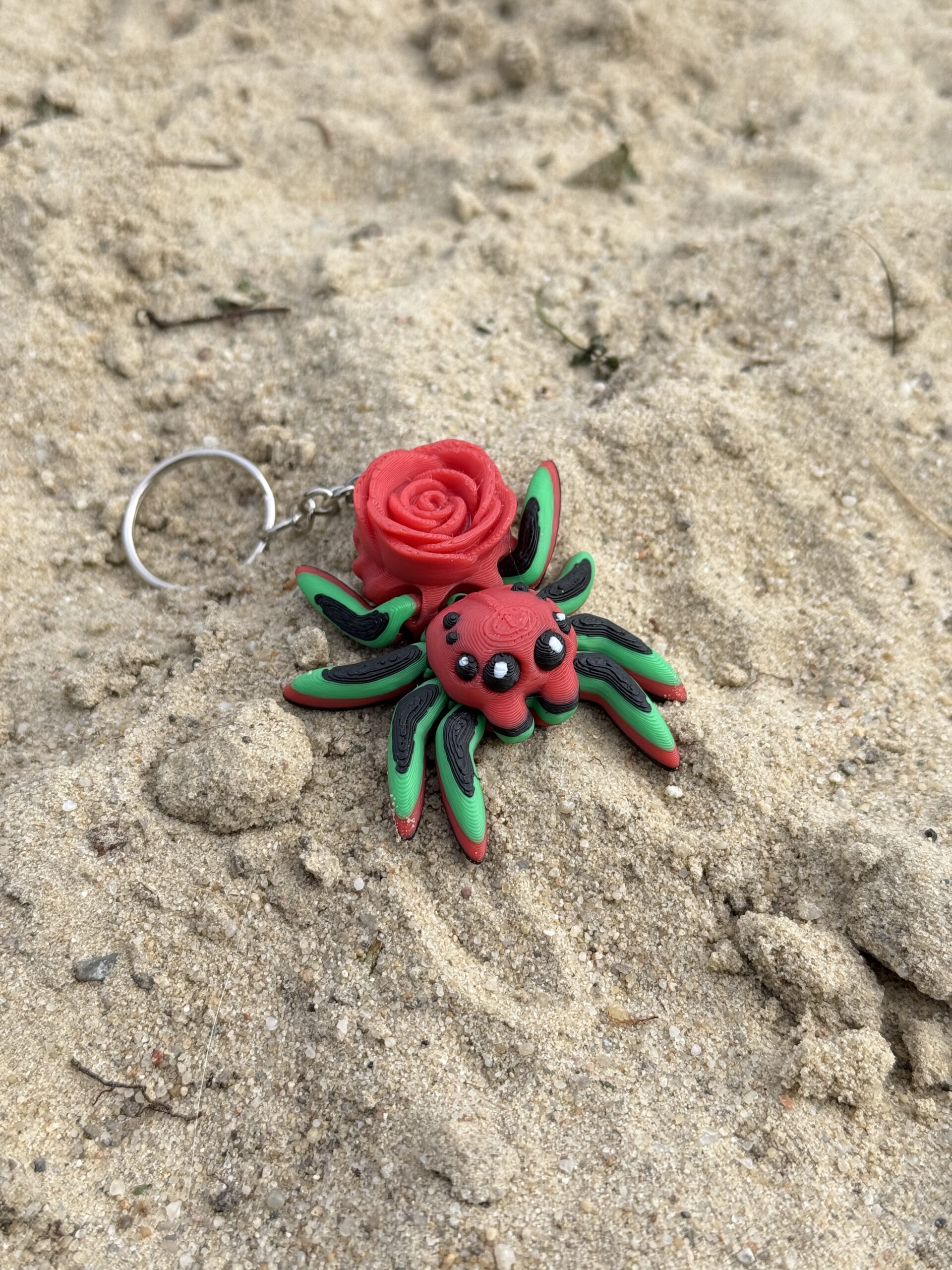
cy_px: 635
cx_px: 476
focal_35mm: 48
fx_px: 1760
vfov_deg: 39.7
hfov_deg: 30.3
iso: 80
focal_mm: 6.76
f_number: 1.78
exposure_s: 1/1980
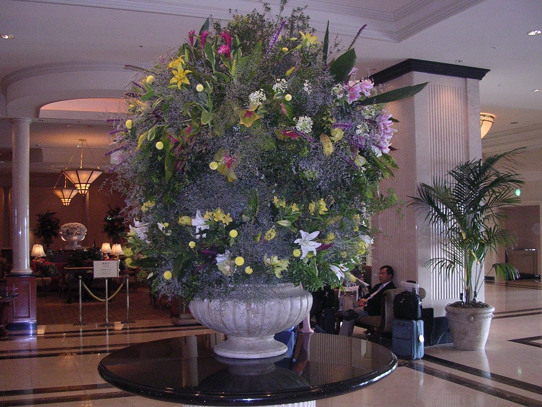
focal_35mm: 38
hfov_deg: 49.0
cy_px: 204
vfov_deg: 37.7
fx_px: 595
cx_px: 271
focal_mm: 5.8
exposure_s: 1/60.1
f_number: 2.8
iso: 400
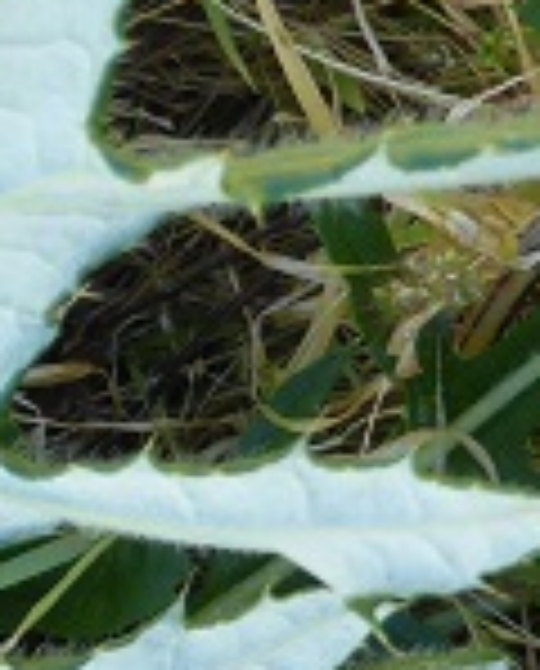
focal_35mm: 94
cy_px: 151
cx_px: -130
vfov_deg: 20.1
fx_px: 1870
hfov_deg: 15.7
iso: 100
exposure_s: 1/100
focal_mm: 4.3
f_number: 3.5
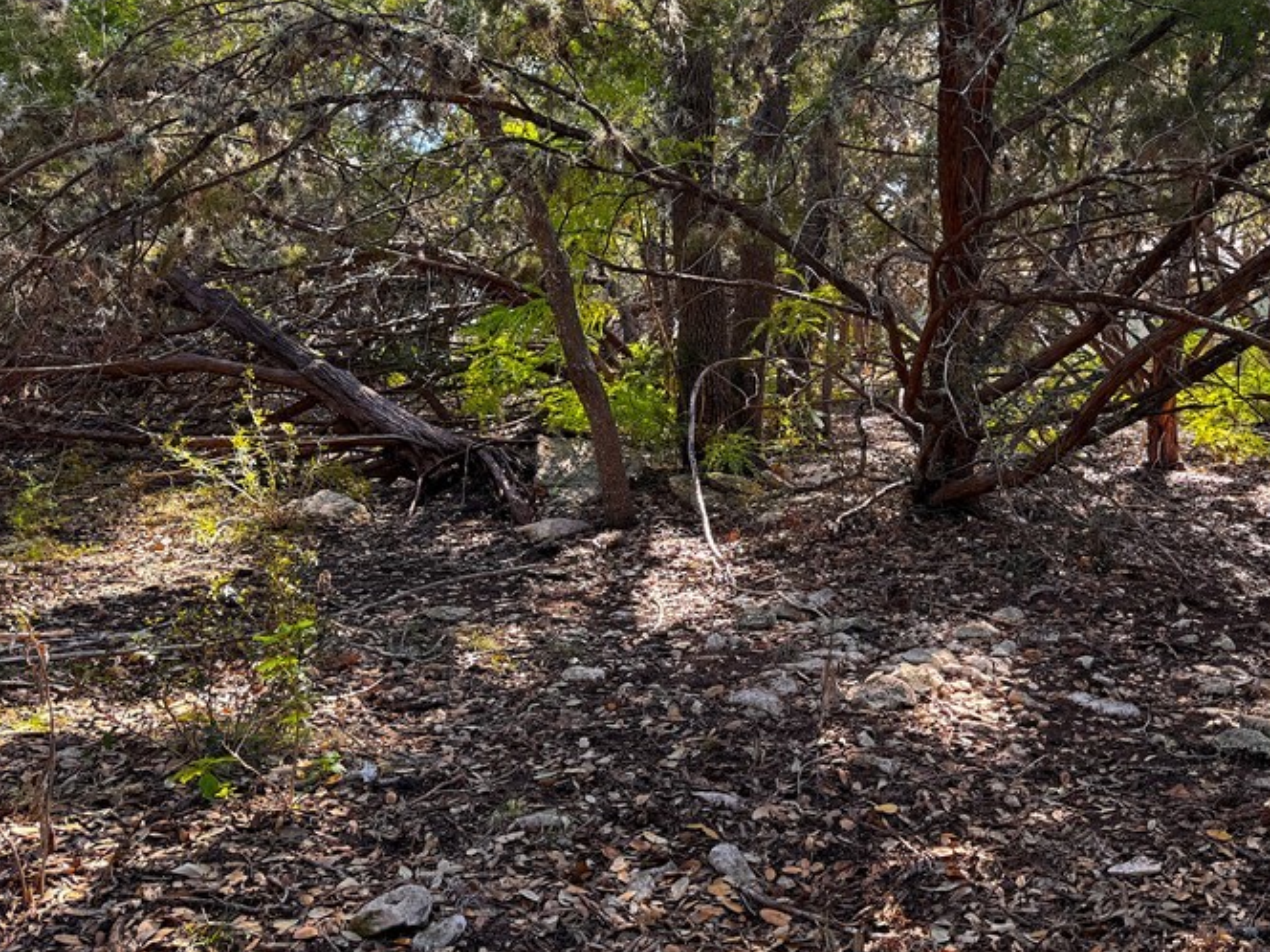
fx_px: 1357
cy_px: 373
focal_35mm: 37
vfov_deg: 38.5
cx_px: 901
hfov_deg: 48.8
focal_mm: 6.86
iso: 80
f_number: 1.78
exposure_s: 1/162
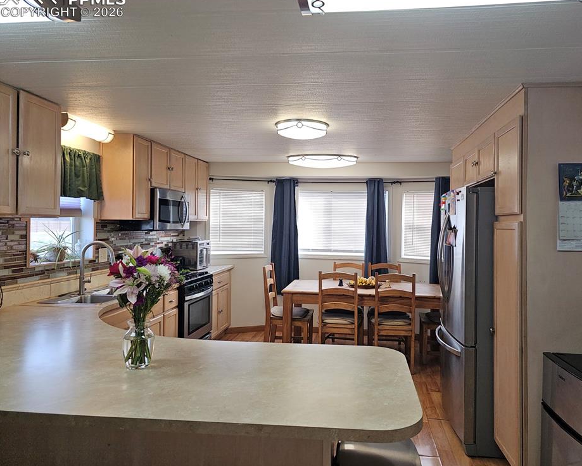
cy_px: 225
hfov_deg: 67.9
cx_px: 323
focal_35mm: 25
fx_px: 431
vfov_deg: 56.8
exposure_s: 1/60
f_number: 1.7
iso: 64
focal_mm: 6.3
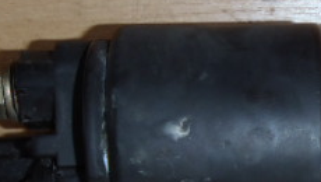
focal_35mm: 115
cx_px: 297
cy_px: 316
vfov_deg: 10.1
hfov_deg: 18.3
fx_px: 980
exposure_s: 1/40
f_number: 4.6
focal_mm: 6.83
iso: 100
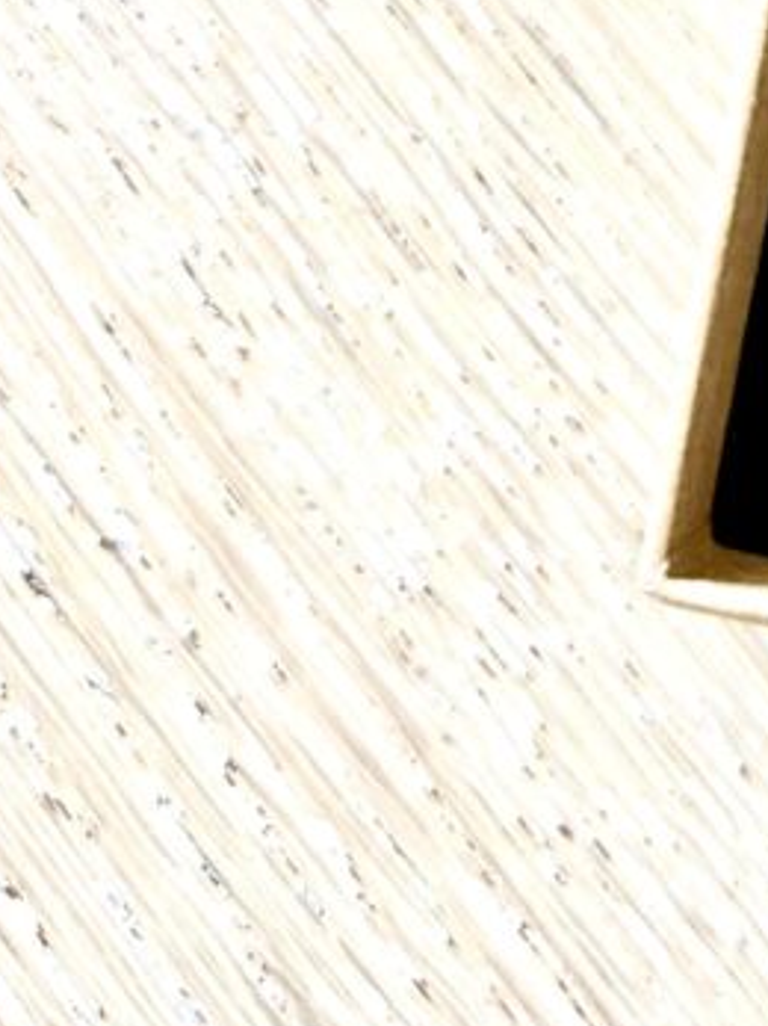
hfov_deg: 17.0
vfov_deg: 23.4
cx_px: 1093
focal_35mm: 80
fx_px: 2368
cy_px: -1
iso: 500
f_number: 1.6
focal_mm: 5.96
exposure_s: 1/56
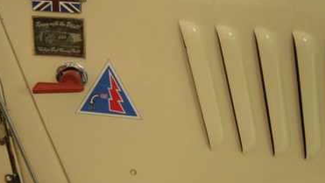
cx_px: 100
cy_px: 124
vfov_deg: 23.4
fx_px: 440
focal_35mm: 51
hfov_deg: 39.9
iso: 353
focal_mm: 4.7
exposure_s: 1/61.1
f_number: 2.8
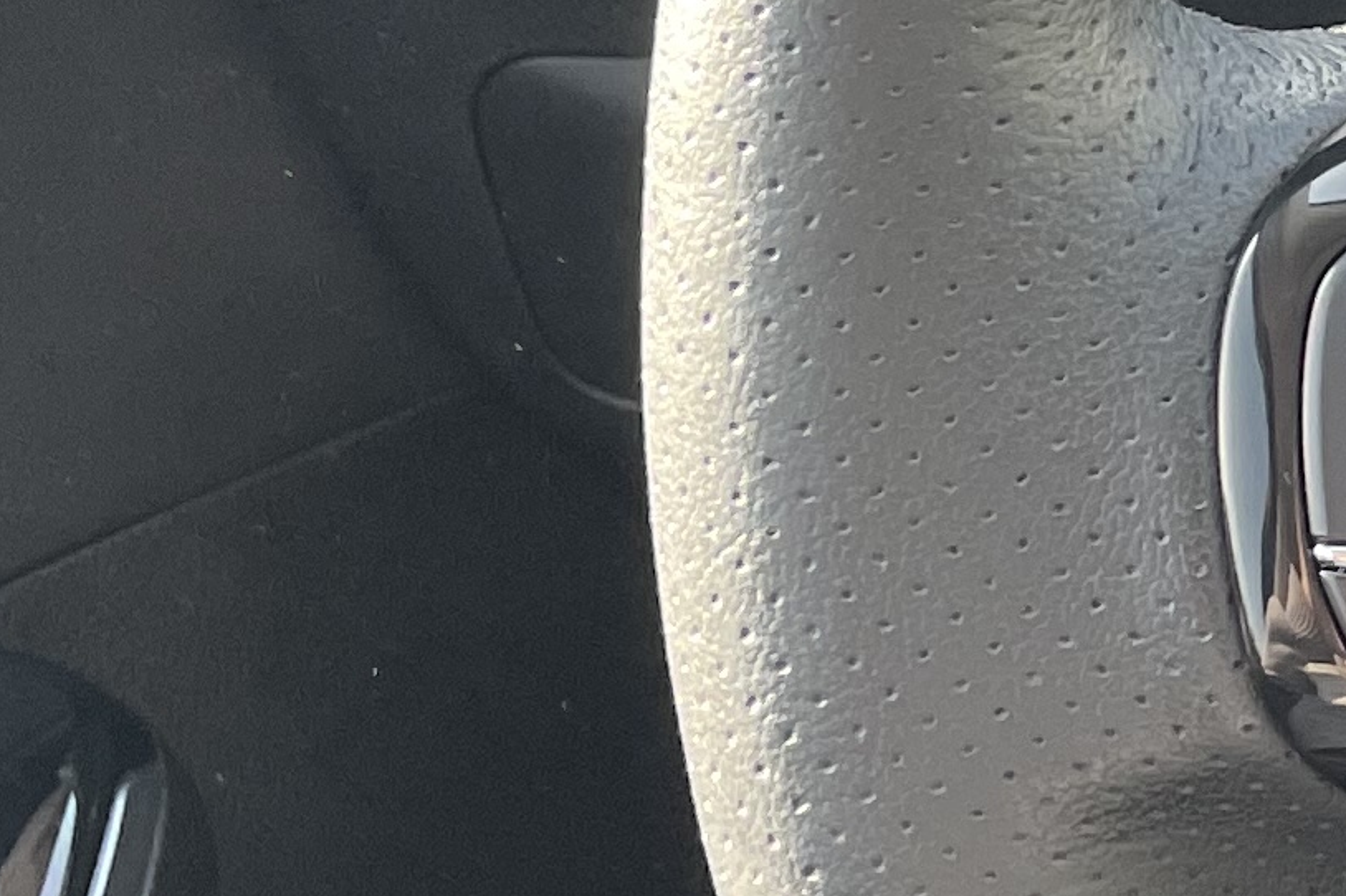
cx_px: 2786
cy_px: 192
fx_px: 5008
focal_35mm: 134
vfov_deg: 10.2
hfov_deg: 13.0
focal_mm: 4.2
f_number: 1.6
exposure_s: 1/121
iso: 125
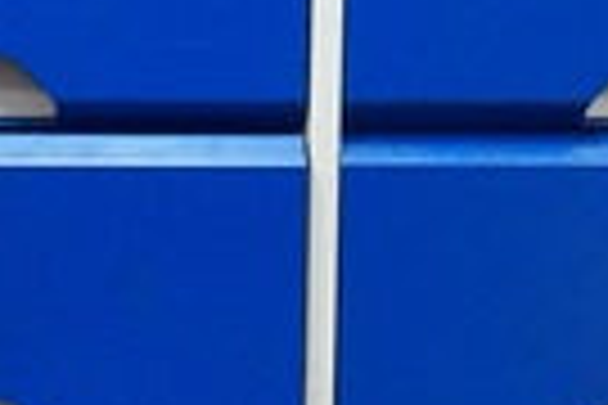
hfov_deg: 15.7
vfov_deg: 10.7
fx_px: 2162
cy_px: 144
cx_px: -5
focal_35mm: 128
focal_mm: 16
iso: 2000
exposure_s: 1/160
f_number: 3.5
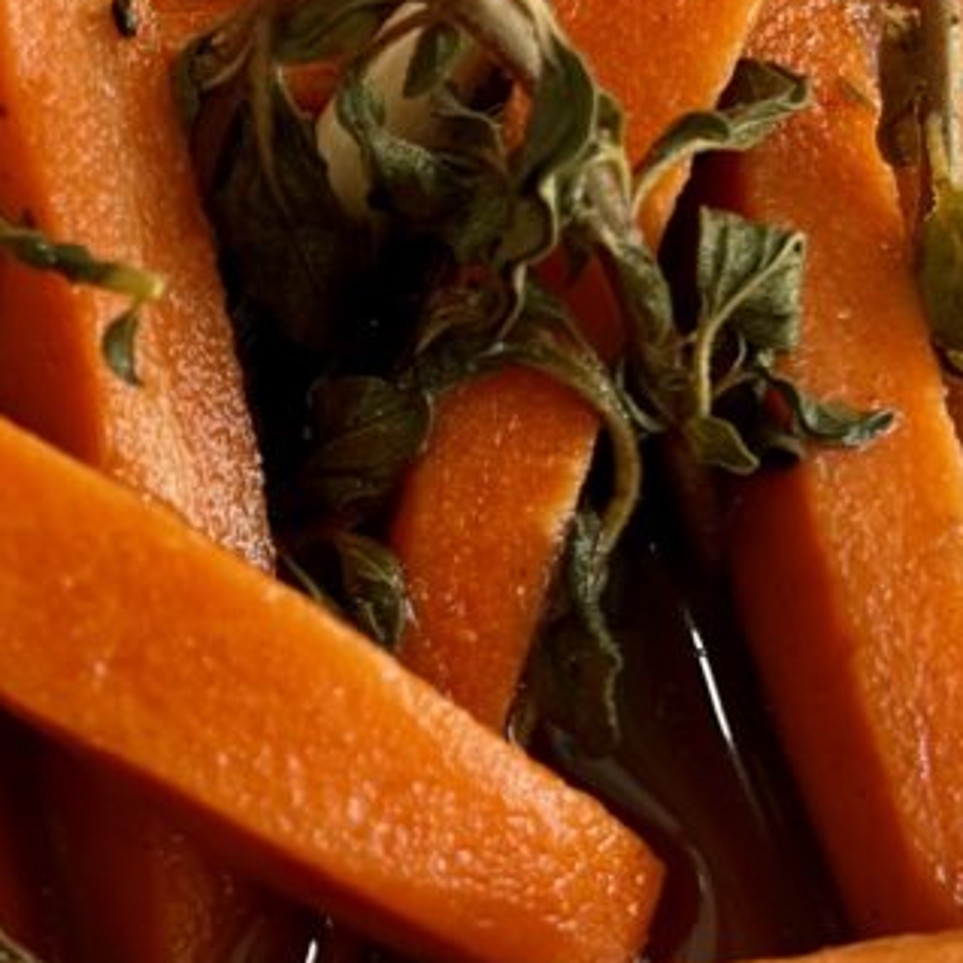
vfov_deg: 23.4
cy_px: 439
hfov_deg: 22.7
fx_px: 2329
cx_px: 67
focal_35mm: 74
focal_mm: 5.1
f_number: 1.6
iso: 80
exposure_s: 1/60
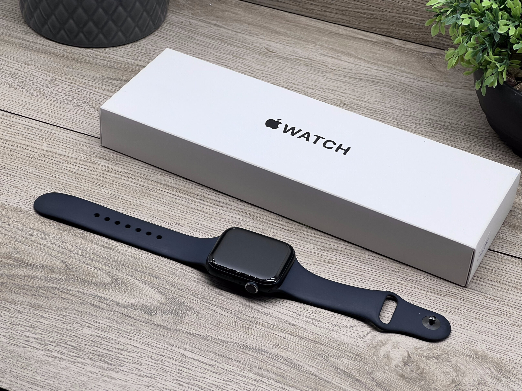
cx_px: 261
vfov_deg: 19.1
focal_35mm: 77
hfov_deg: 25.3
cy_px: 196
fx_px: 1161
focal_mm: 9
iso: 40
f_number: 2.8
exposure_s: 1/99
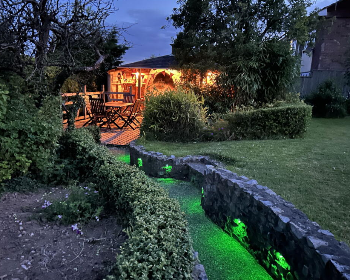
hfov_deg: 62.1
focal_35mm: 28
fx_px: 290
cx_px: 159
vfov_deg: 51.5
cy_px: 140
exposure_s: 1/5
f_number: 1.5
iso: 1600
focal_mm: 5.7
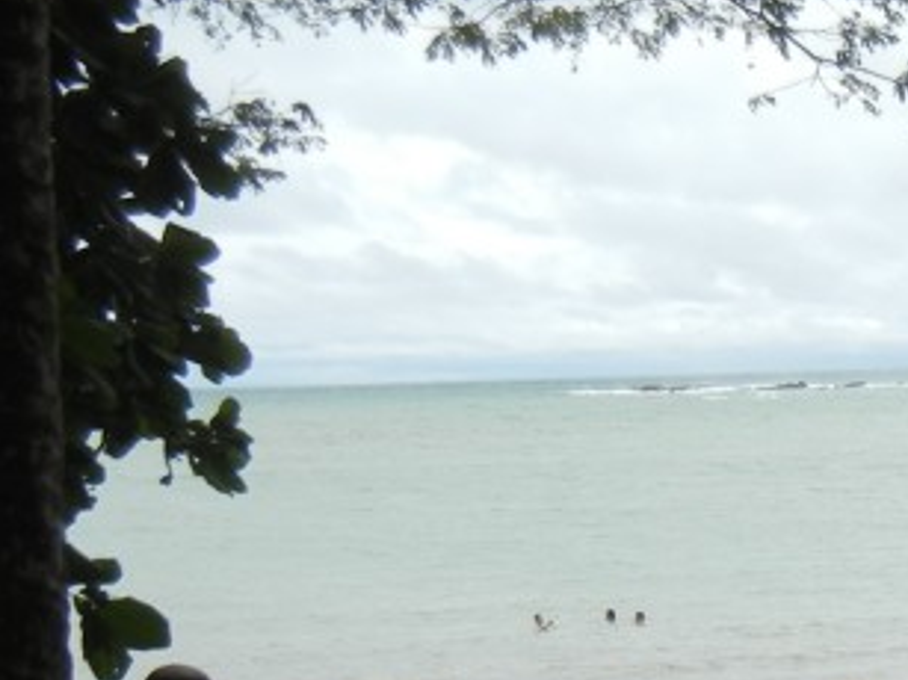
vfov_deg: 14.4
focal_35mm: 100
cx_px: 1224
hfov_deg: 18.2
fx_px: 2622
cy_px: 760
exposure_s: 1/412
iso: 160
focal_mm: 5.4
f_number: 7
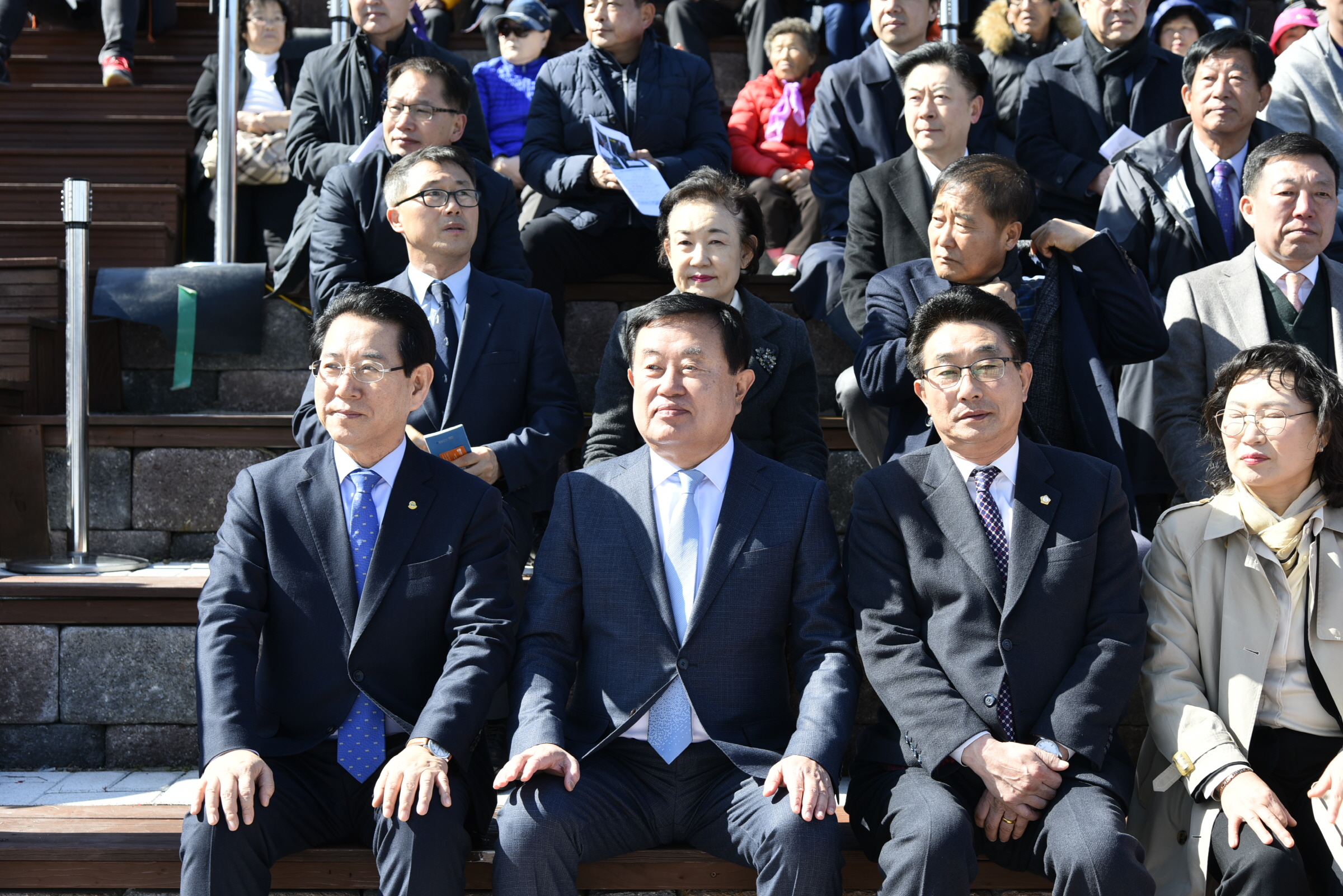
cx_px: 672
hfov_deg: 36.2
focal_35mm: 55
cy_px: 448
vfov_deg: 24.6
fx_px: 2052
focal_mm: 55
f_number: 5
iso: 64
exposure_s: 1/125
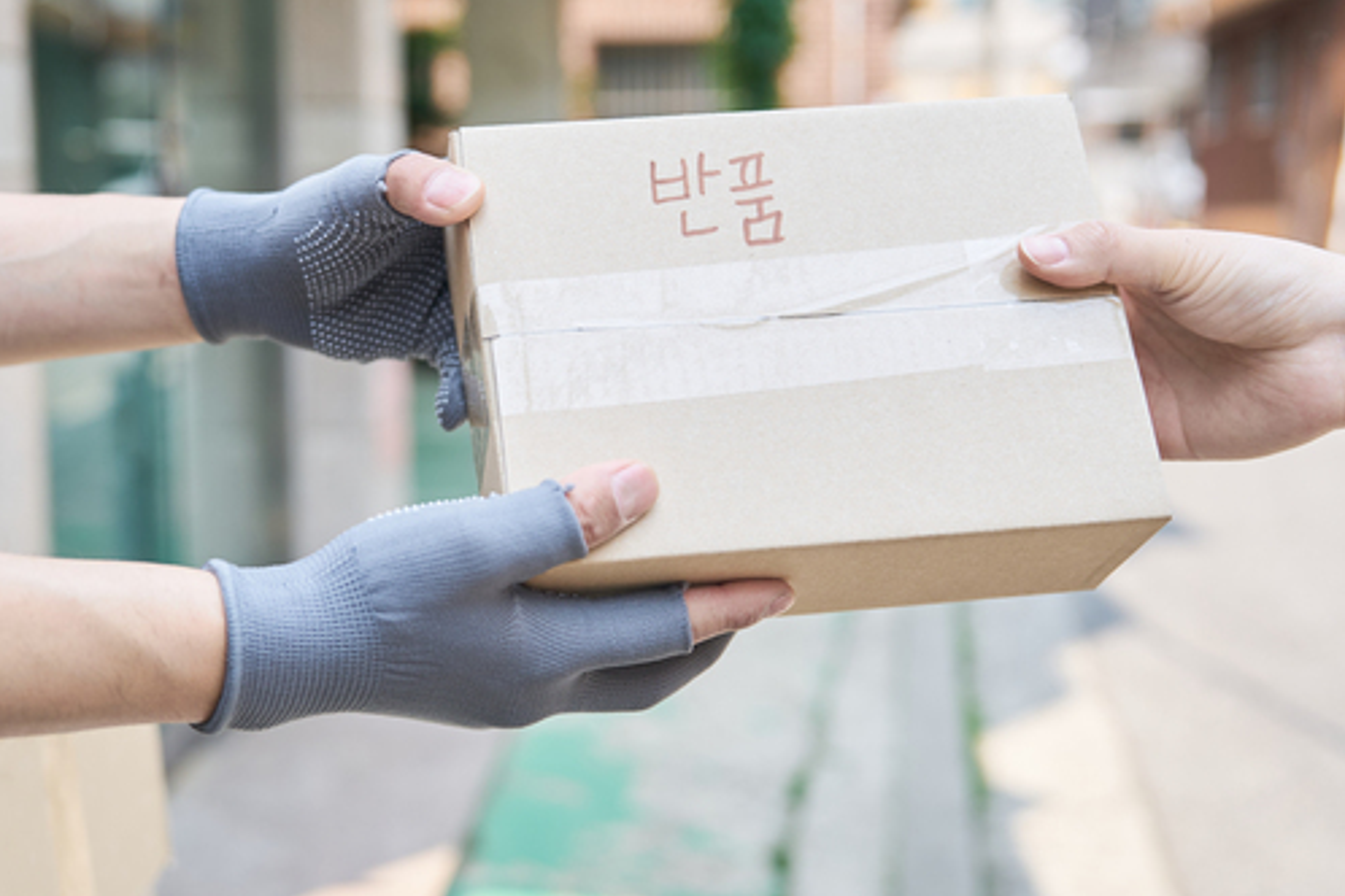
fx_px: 2017
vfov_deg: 25.1
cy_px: 425
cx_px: 569
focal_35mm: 54
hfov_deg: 36.8
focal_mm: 37
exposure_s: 1/640
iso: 100
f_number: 2.8
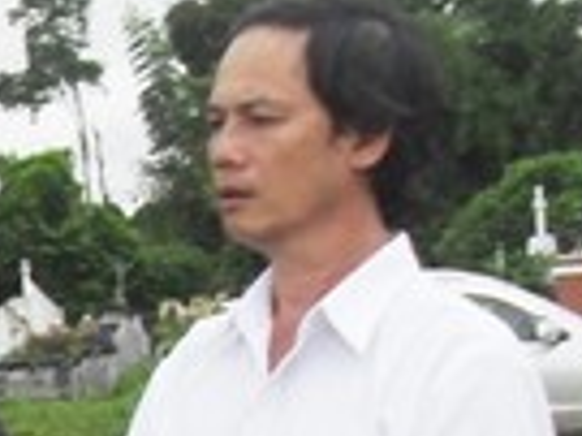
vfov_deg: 8.5
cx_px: -591
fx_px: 2788
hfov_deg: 10.8
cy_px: 885
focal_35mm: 166
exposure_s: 1/350
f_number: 3.2
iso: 100
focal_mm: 6.3
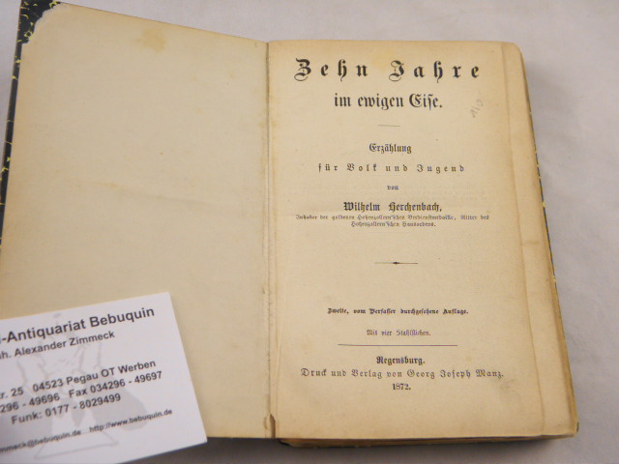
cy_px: 232
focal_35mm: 54
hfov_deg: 35.5
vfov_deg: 27.0
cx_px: 310
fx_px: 966
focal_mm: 9.7
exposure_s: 1/50
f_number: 4.1
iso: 100
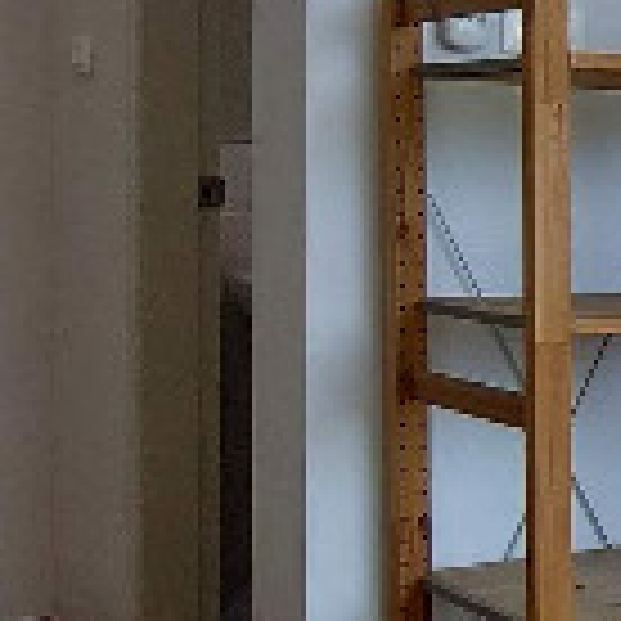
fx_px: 1685
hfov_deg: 15.3
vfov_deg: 20.8
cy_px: 216
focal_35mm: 83
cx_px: 1350
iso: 50
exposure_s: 1/186
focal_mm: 1.74
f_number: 2.2
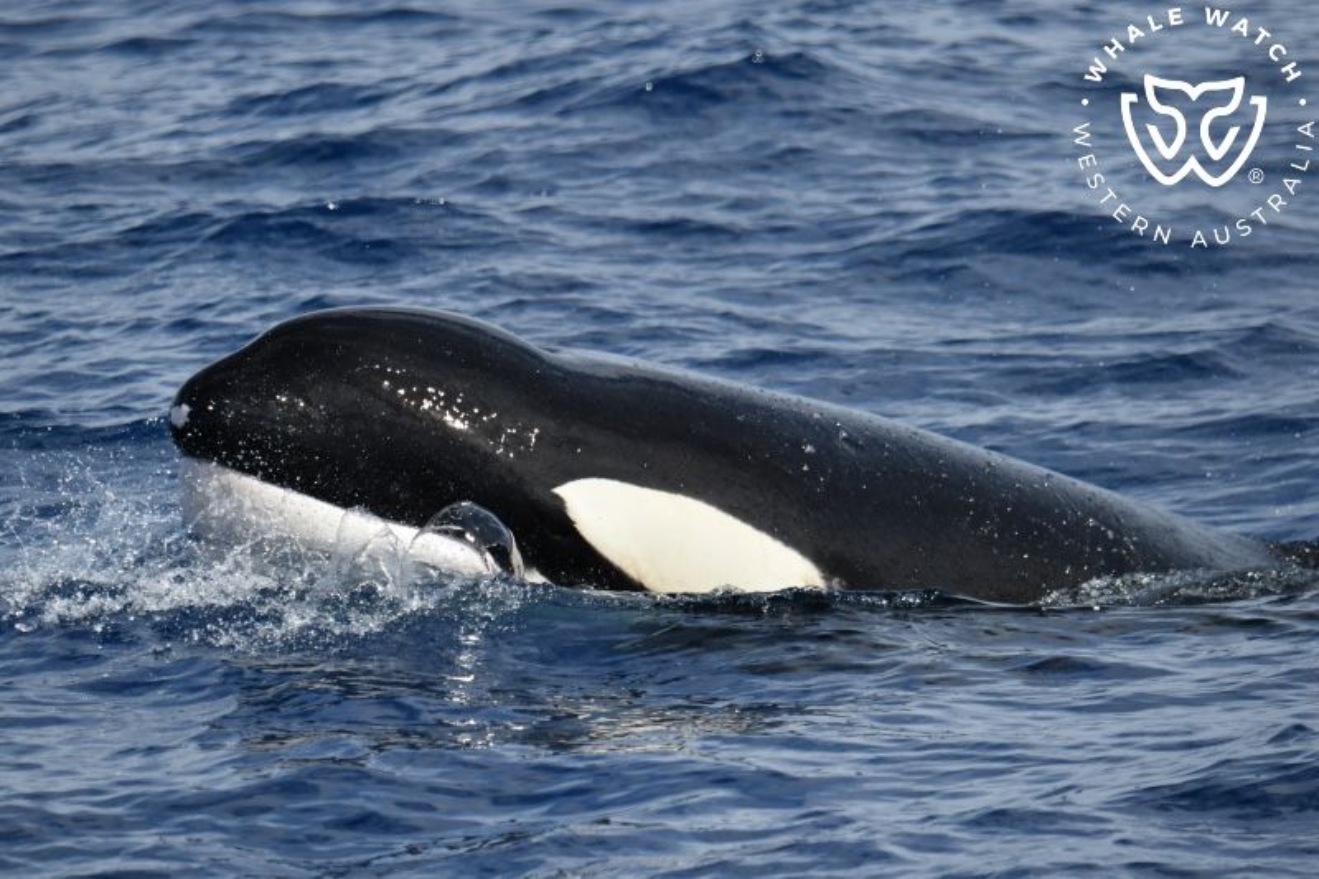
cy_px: 440
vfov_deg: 3.5
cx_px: 660
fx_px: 14285
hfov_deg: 5.3
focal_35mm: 390
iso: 900
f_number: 6
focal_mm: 390
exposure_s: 1/8000
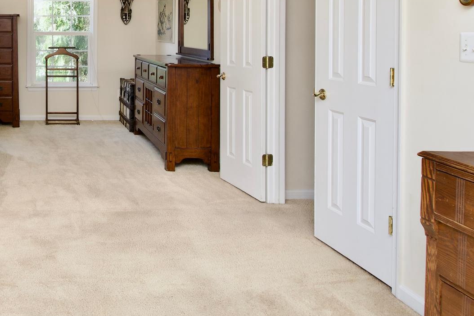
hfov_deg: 48.0
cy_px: 21
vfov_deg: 35.2
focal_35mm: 35
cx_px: 36
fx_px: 461
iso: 320
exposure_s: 1/100
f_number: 7.1
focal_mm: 12
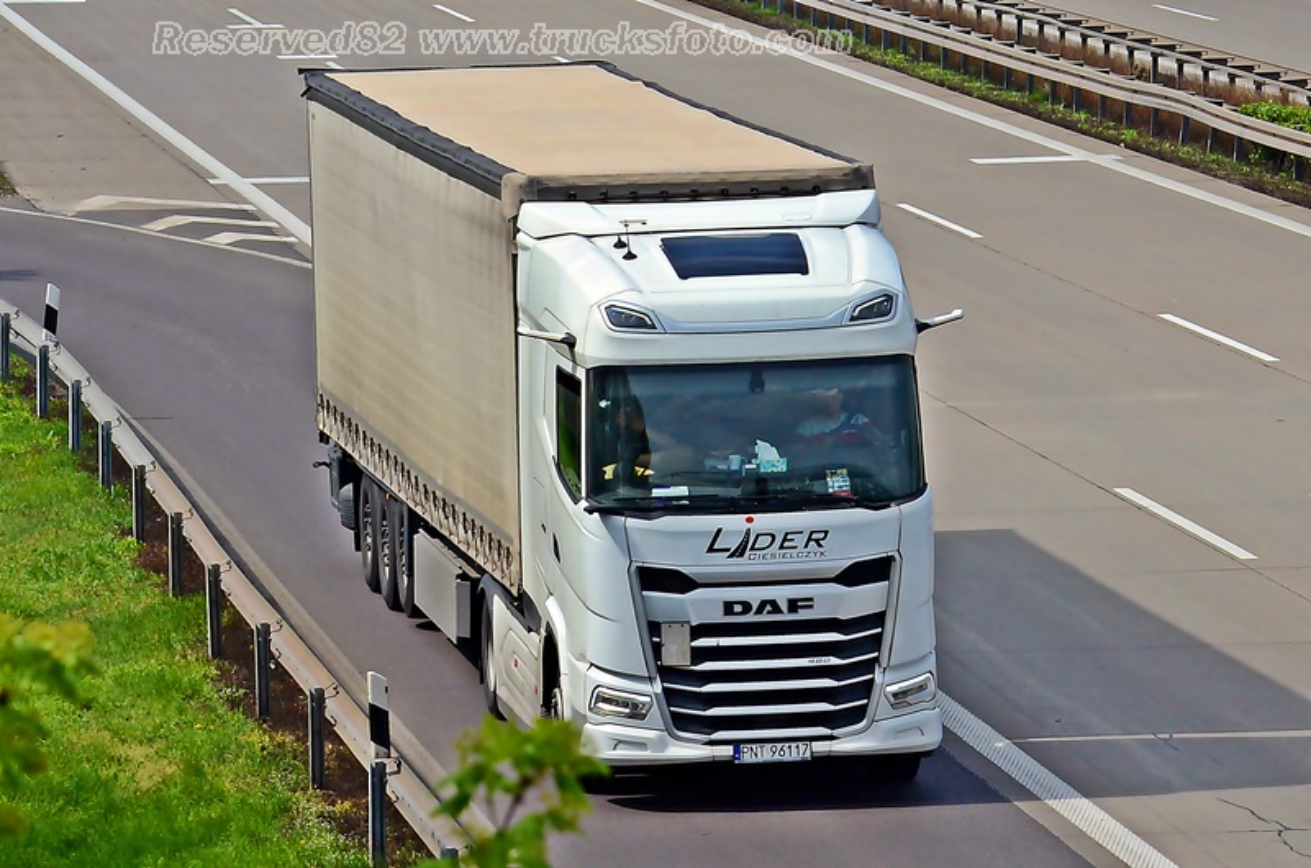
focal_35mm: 174
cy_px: 434
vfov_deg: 7.9
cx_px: 656
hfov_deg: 11.8
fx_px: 6324
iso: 800
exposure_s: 1/1600
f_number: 10
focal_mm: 116
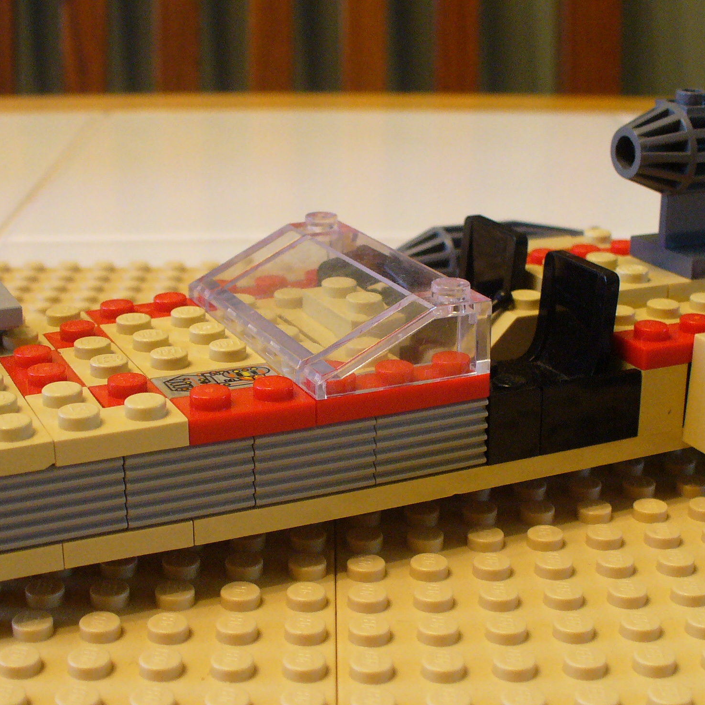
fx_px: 1313
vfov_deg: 30.0
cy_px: 369
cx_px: 406
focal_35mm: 57
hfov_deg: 30.0
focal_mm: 6.1
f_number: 2.8
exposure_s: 1/20
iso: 200
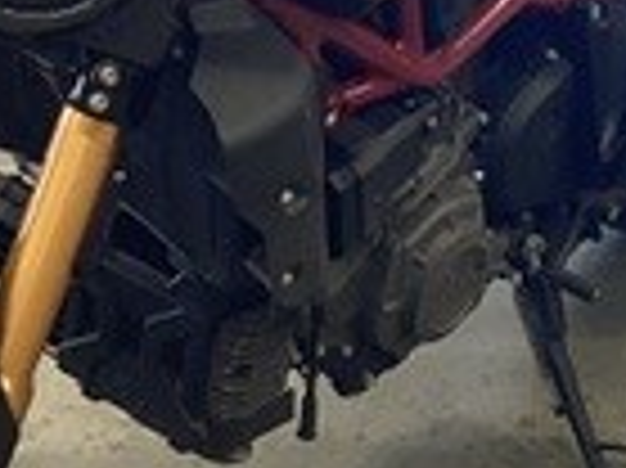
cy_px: 126
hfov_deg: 13.8
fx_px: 2584
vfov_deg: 10.3
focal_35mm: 143
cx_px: 369
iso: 100
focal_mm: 3.3
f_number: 2.4
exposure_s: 1/100
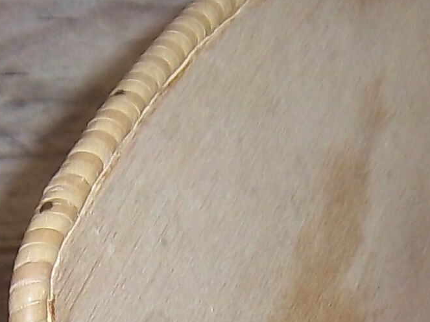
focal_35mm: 169
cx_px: 126
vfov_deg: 8.4
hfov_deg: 11.7
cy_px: 612
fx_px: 2099
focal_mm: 5.1
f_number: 3.5
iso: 64
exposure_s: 1/30
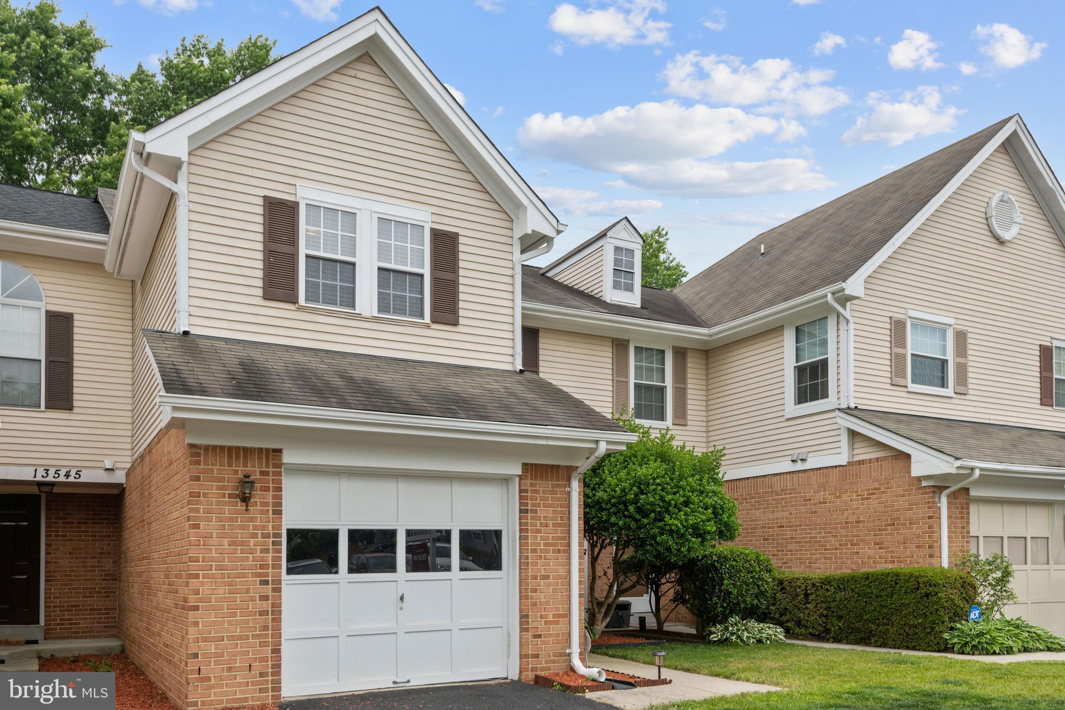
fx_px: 887
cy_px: 355
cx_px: 532
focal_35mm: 30
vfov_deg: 43.6
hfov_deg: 61.9
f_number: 8
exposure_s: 1/250
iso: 200
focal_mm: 30
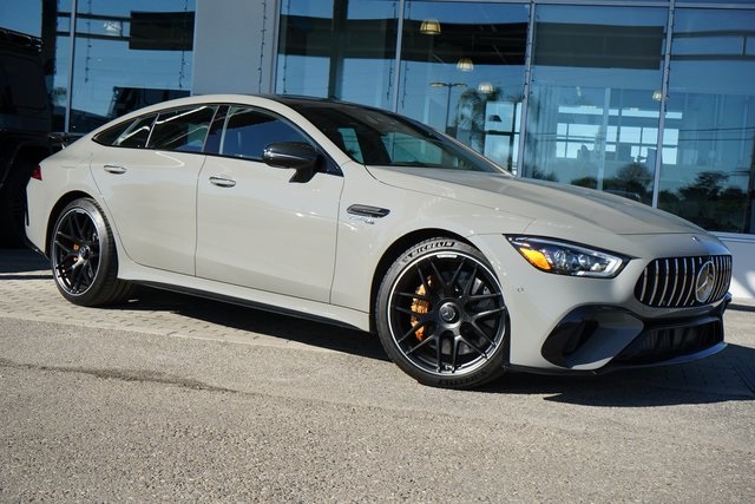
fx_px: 923
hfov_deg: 44.5
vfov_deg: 30.5
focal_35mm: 44
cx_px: 378
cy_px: 252
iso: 2500
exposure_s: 1/3200
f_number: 10
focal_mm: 44
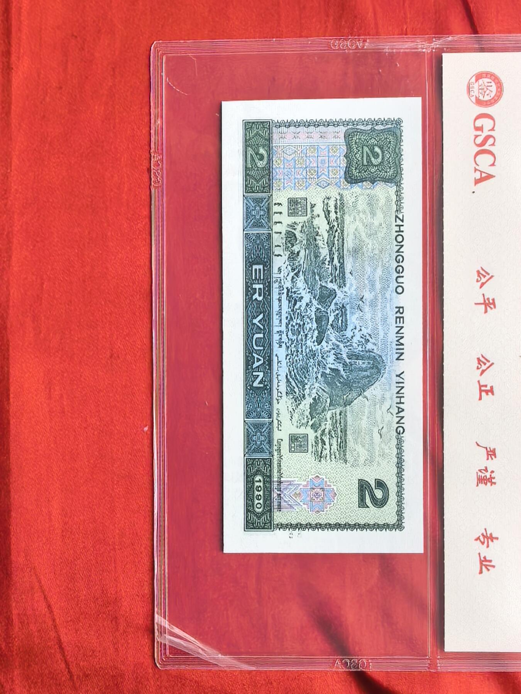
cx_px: 260
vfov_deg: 39.7
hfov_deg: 30.3
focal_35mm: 48
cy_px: 347
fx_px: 963
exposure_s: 1/120
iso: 64
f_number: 2.2
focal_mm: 1.95
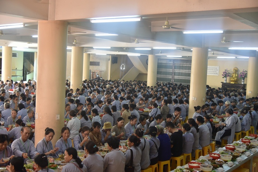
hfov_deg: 44.5
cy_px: 86
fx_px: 315
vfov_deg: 30.5
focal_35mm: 44
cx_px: 129
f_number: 4
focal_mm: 44
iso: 800
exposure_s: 1/80
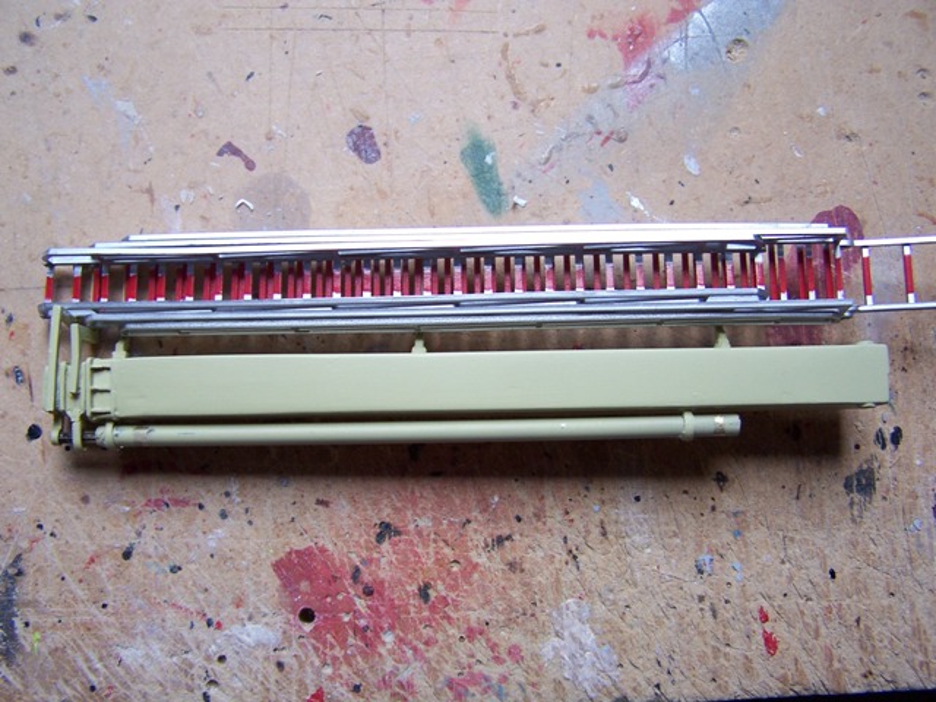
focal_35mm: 38
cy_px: 351
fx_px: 1028
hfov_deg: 49.0
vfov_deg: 37.7
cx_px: 468
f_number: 2.8
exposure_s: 1/30
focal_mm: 6.3
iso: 100
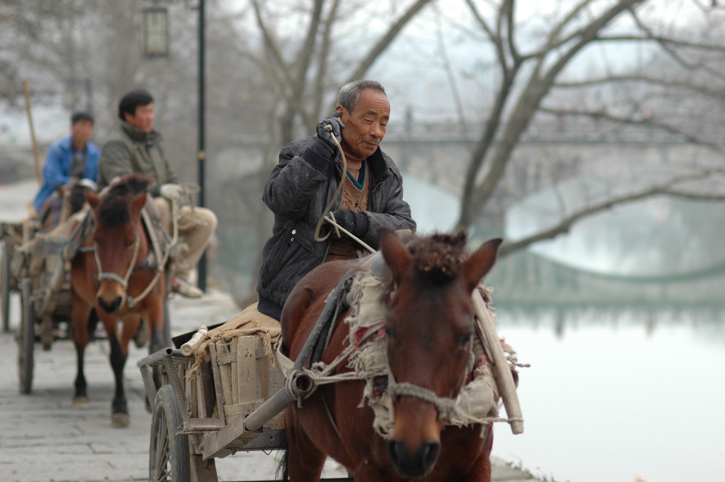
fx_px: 2565
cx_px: 362
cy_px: 241
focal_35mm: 128
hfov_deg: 16.1
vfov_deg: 10.7
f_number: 2.8
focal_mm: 85
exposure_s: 1/125
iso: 200
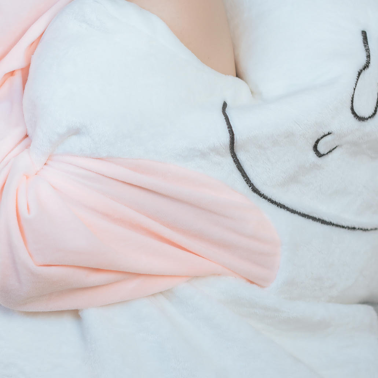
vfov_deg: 12.8
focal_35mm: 136
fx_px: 1680
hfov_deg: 12.8
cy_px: 154
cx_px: 114
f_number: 3.2
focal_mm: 55
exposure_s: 1/80
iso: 200
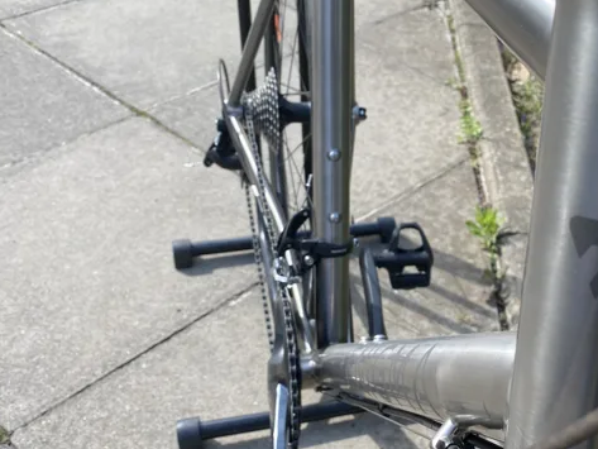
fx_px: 760
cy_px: 263
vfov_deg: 32.8
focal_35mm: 44
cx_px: 496
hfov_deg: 40.8
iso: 32
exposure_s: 1/606
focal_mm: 4.25
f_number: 1.8
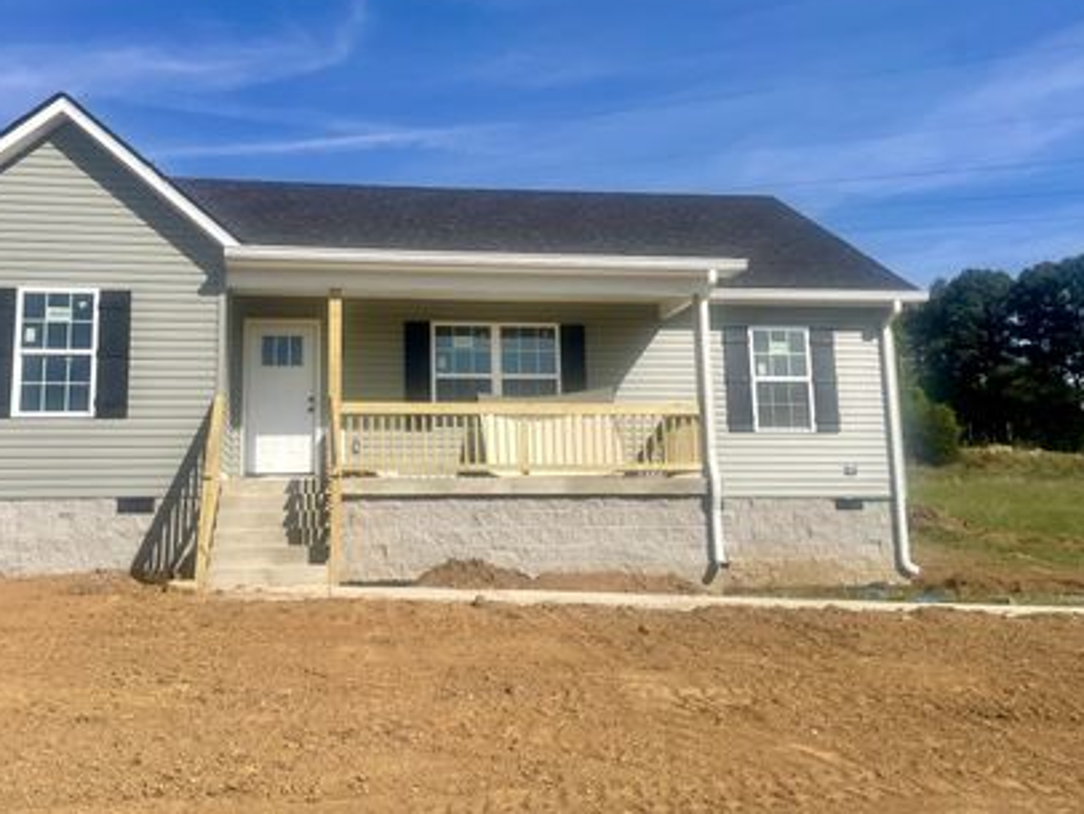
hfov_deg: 56.4
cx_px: 438
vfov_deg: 44.2
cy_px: 378
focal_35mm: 32
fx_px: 1003
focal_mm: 4.2
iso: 32
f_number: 1.6
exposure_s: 1/5291
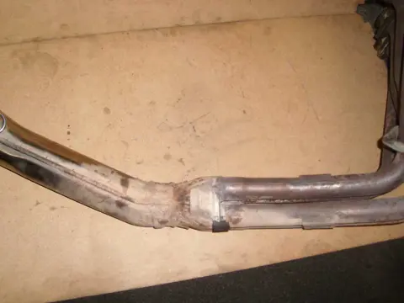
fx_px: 408
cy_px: 152
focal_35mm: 35
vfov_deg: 40.7
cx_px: 202
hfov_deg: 52.6
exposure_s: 1/30
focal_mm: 5.8
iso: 300
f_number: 7.1
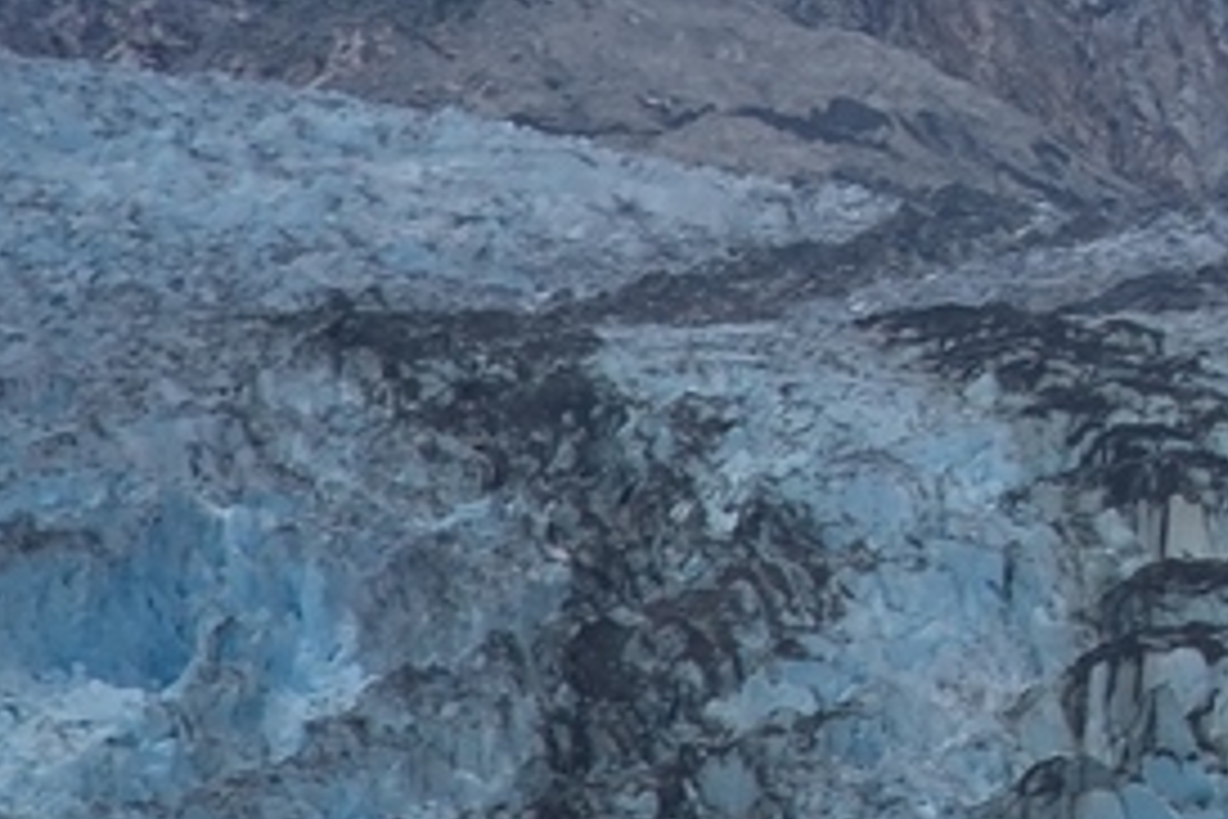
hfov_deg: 3.6
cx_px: 2249
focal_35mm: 562
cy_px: -310
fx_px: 19169
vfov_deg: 2.4
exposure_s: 1/250
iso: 100
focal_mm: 120
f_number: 5.6
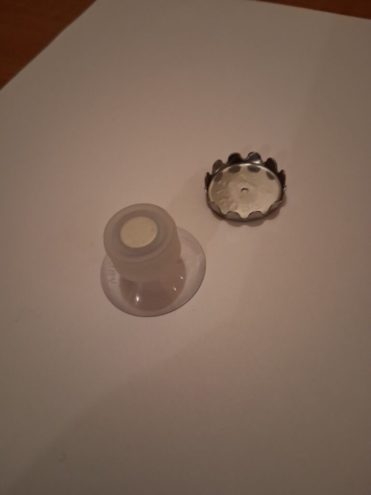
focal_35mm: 26
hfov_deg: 53.1
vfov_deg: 67.3
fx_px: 372
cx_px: 186
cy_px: 248
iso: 640
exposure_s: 1/25
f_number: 1.8
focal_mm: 3.98
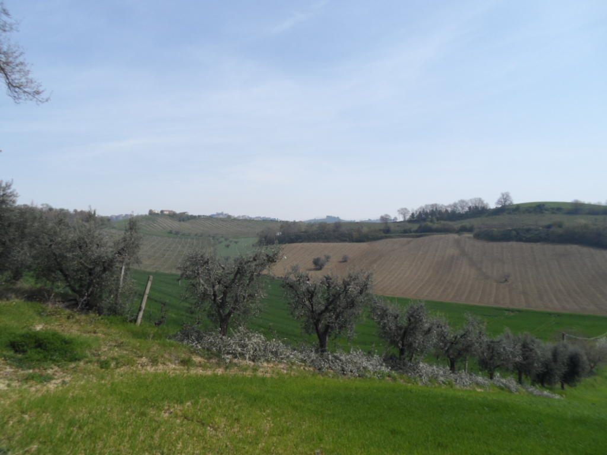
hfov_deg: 69.4
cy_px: 228
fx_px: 438
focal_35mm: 25
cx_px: 304
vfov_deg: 54.9
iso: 80
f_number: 9.2
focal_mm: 4.5
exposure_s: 1/250
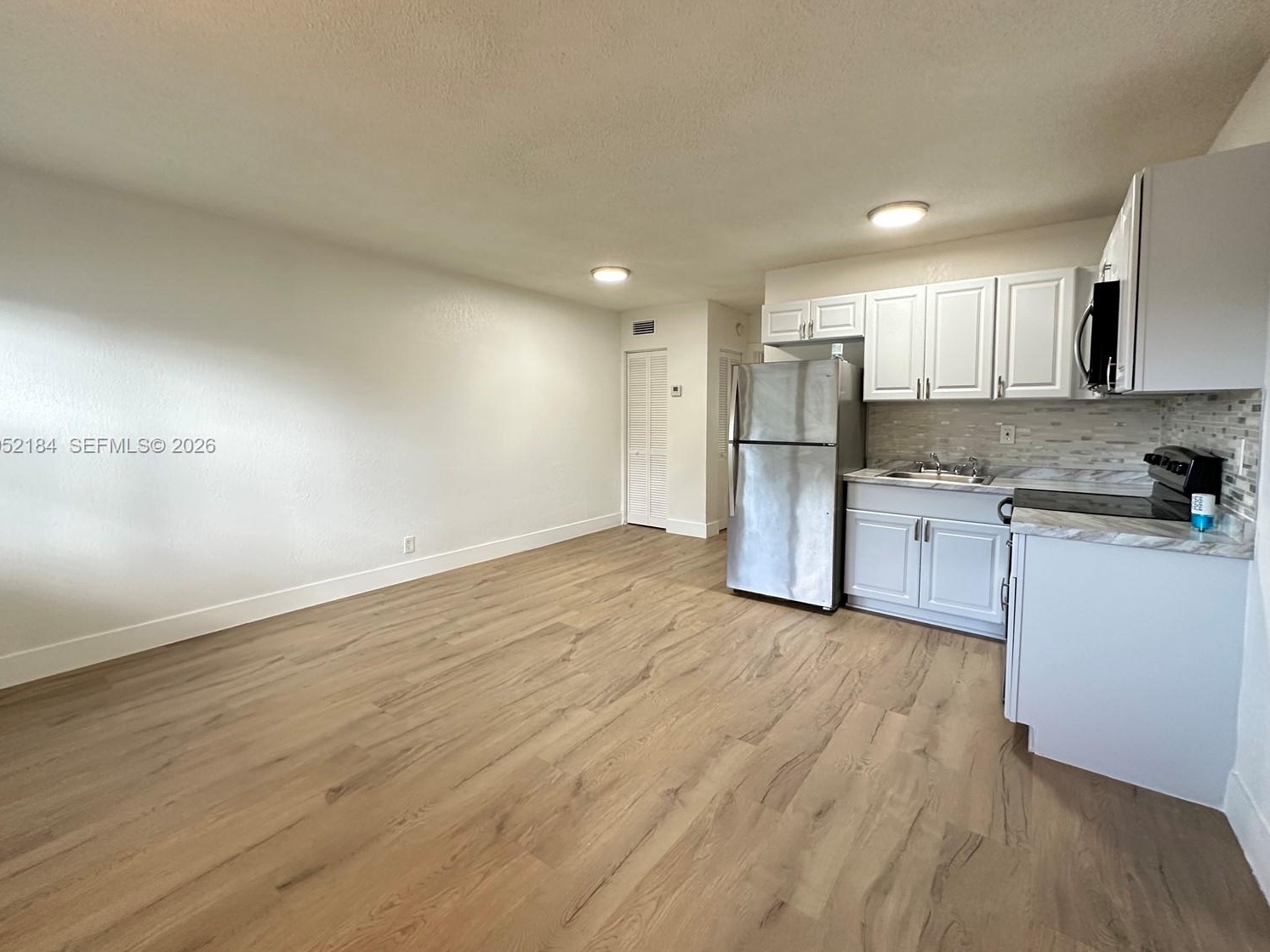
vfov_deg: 81.7
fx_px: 550
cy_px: 446
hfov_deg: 98.2
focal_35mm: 15
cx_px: 630
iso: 250
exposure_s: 1/60
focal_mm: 2.22
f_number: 2.2
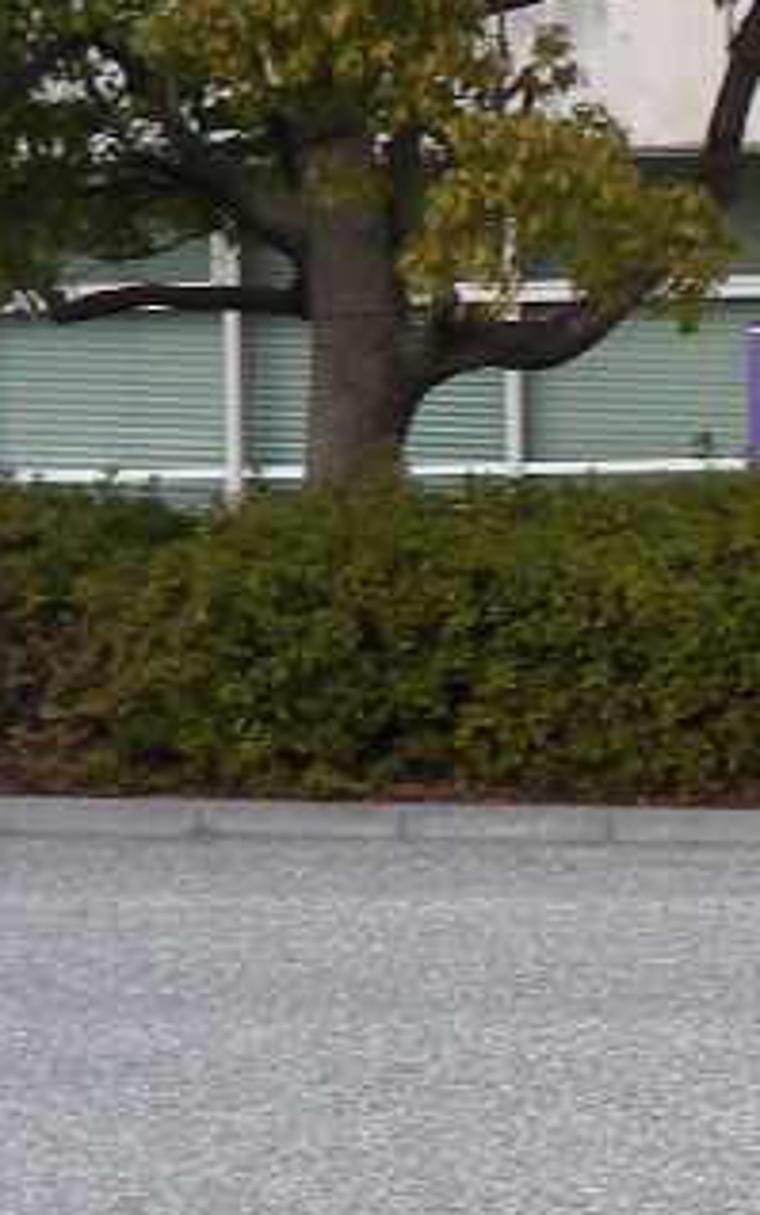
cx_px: 1677
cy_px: 871
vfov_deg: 4.2
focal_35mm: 505
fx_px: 16721
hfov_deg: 2.6
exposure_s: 1/102
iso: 50
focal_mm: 24.7
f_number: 3.5
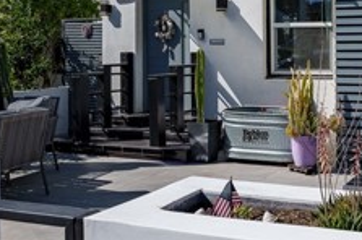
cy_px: 54
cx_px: 357
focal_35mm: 46
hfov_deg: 38.3
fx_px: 462
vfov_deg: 28.6
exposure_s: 1/1000
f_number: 11
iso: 100
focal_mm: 16
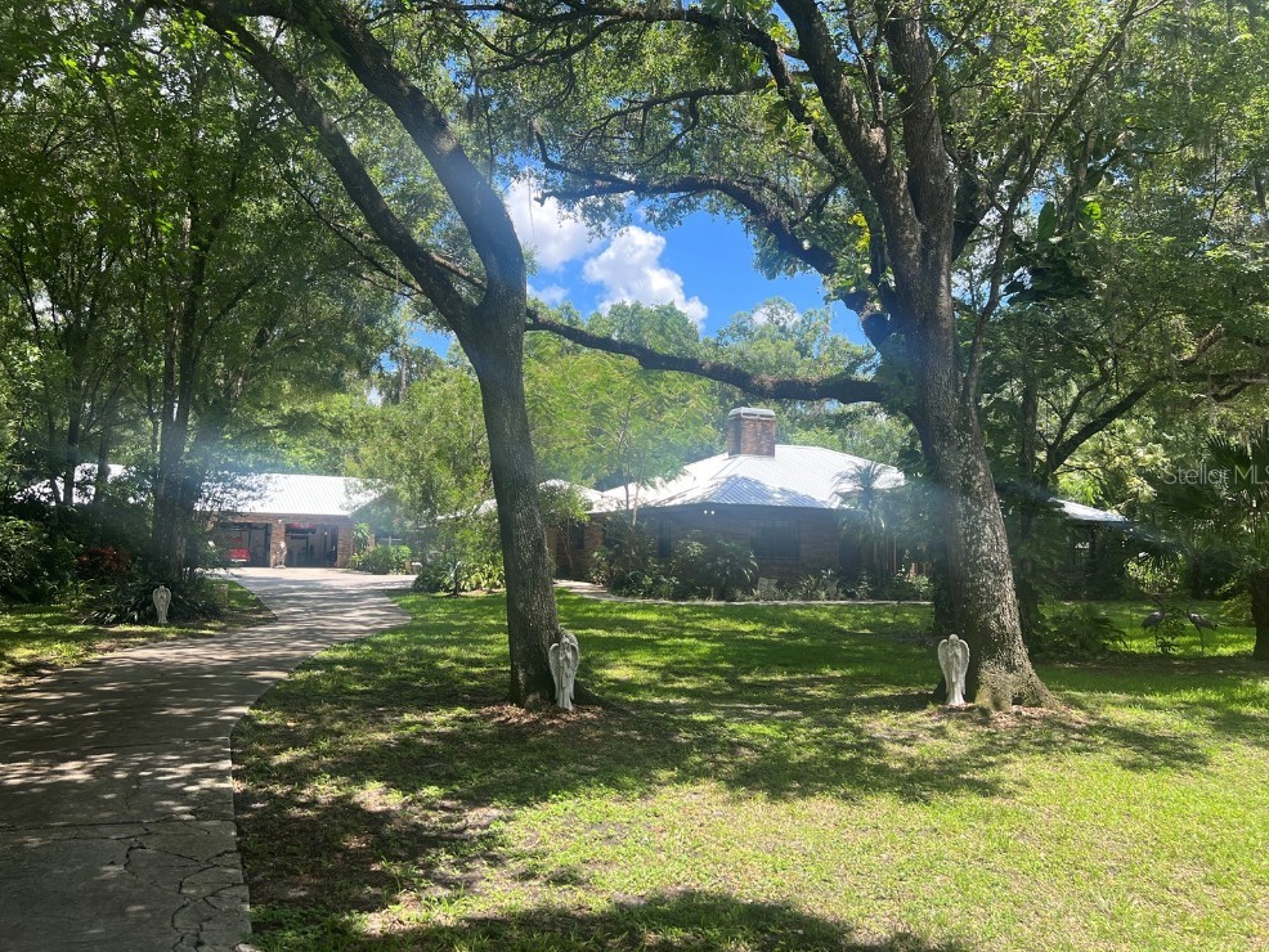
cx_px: 625
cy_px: 473
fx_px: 990
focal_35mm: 27
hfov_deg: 65.3
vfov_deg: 51.4
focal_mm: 5.7
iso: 50
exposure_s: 1/1038
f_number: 1.5
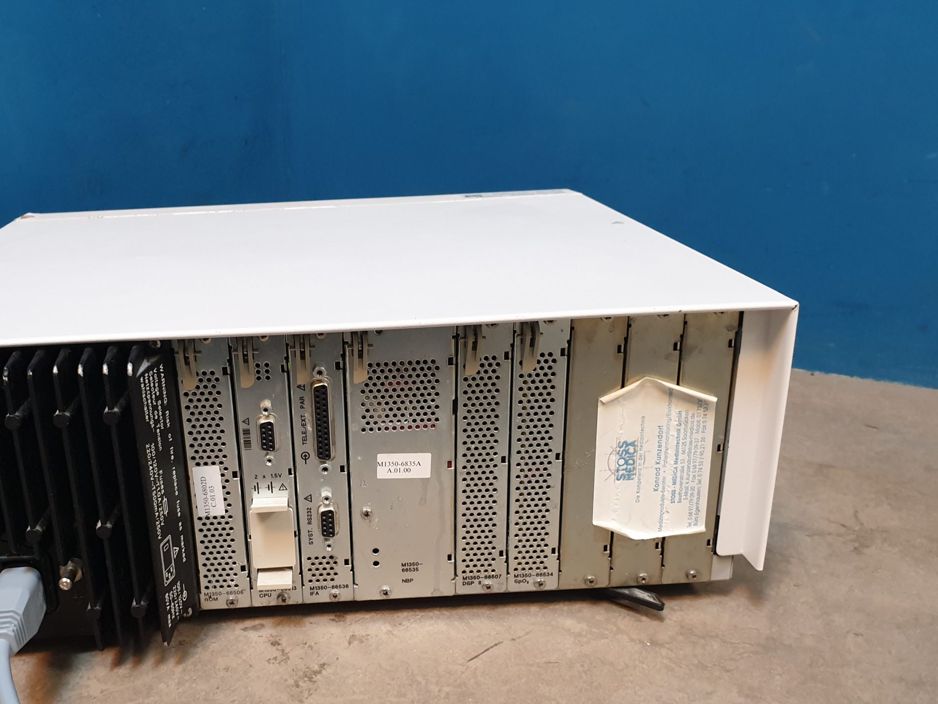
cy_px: 458
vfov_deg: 40.3
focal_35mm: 35
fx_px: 948
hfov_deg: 52.0
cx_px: 343
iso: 320
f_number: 2.4
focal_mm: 4.3
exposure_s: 1/50
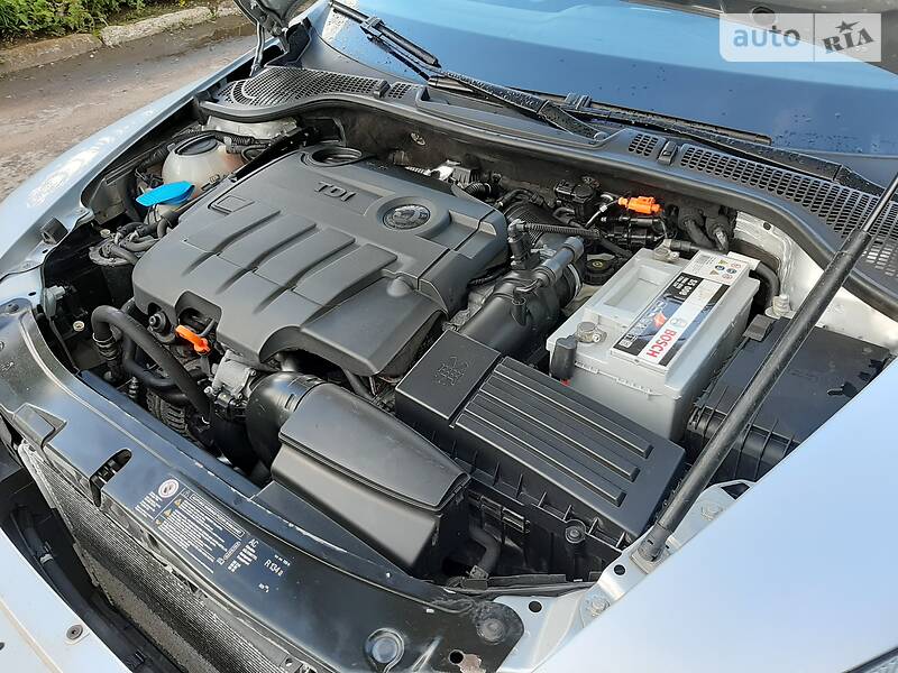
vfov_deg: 53.1
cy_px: 336
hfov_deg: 67.3
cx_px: 449
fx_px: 674
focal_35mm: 26
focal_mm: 3.9
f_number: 1.7
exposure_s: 1/100
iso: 40
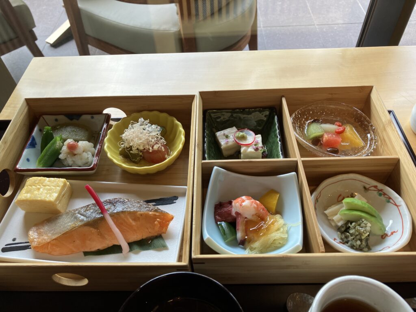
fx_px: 336
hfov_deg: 63.4
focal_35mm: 28
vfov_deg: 49.7
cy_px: 156
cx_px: 208
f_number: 1.8
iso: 50
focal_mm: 3.99
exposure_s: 1/99
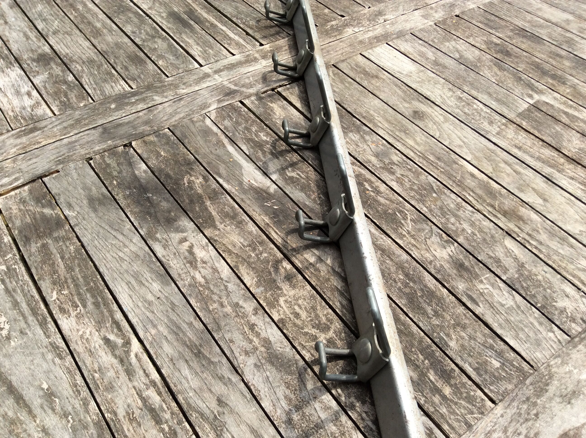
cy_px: 219
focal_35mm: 32
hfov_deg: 56.9
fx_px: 541
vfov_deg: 44.1
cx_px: 293
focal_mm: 3.3
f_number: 2.4
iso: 32
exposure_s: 1/1271
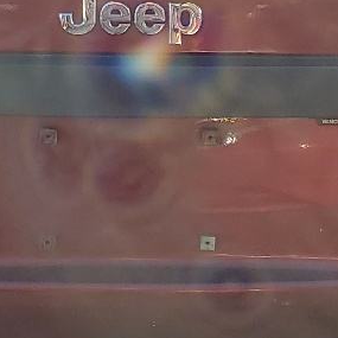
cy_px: 43
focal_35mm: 129
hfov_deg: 13.5
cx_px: 128
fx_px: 1425
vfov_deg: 13.4
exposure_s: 1/833
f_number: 1.5
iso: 50
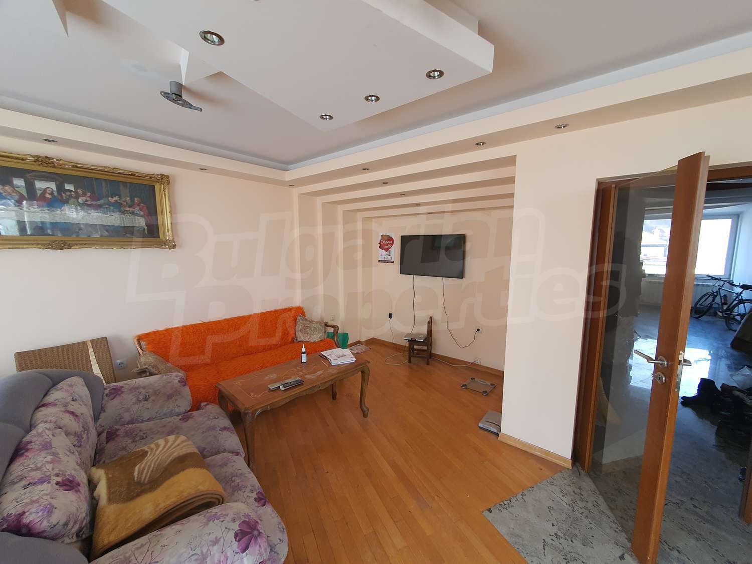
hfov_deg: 106.2
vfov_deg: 89.9
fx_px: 282
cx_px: 376
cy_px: 282
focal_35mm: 13
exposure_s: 1/50
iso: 64
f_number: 2.2
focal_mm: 1.8
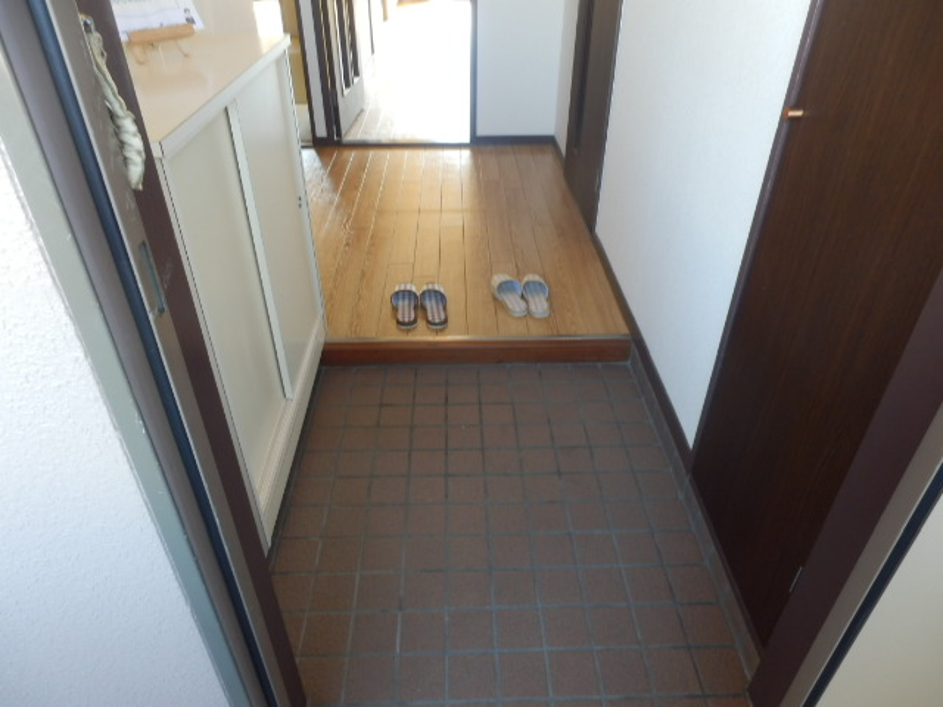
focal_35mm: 24
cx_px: 472
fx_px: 654
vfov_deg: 56.8
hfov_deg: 71.6
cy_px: 354
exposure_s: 1/30
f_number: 3
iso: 125
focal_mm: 4.2
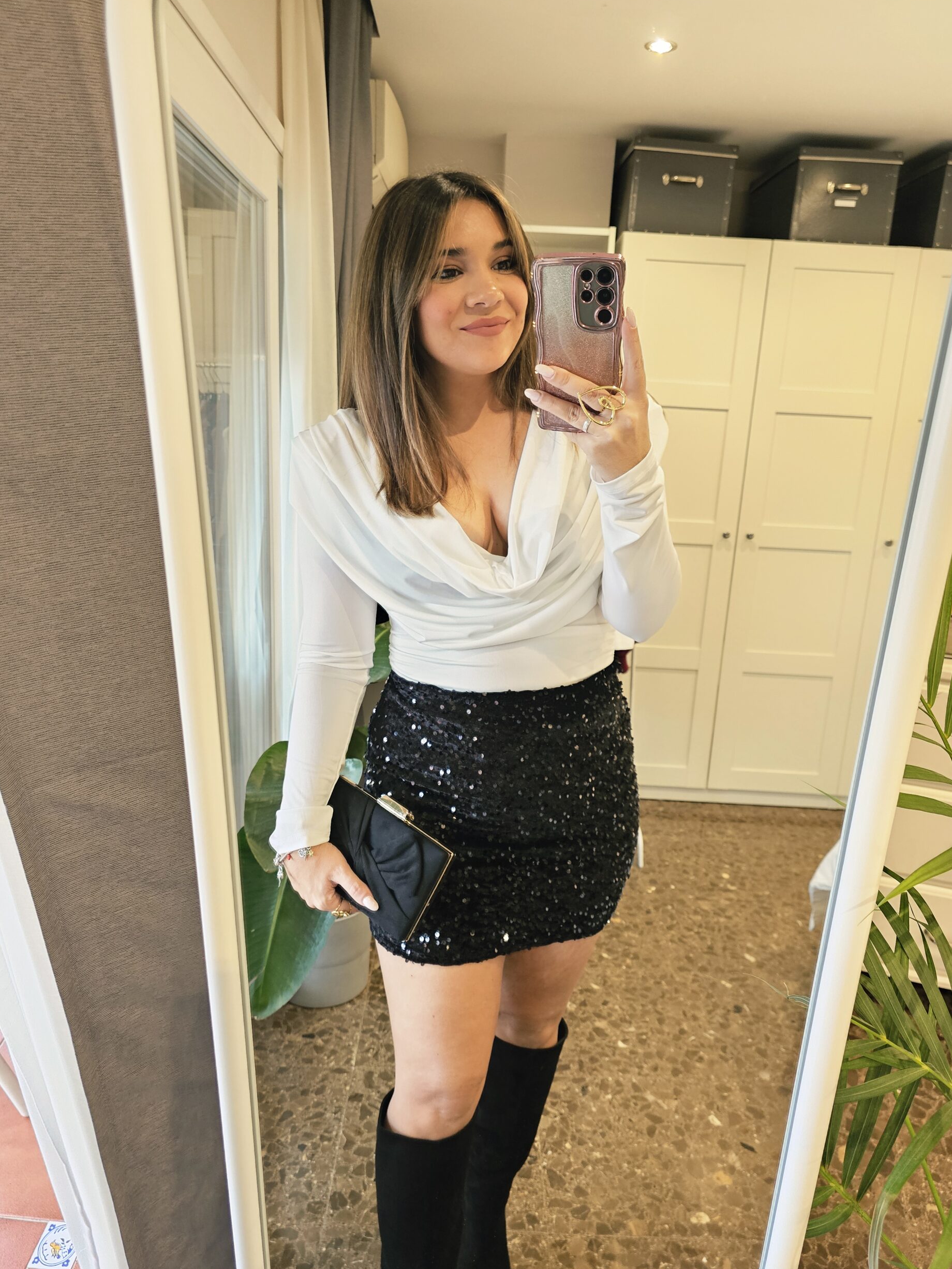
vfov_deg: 71.6
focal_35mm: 24
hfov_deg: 56.8
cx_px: 472
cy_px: 630
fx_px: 880
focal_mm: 6.3
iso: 500
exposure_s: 1/100
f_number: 1.7
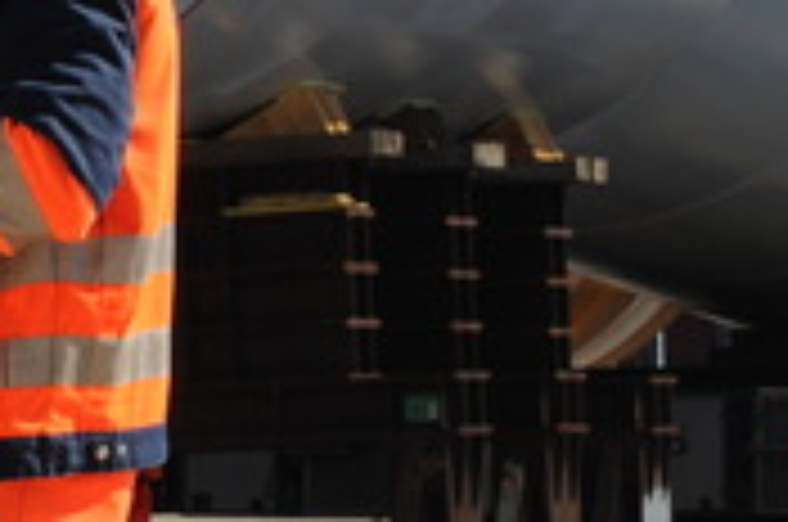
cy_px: -364
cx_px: -275
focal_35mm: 292
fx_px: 6380
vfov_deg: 4.6
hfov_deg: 7.0
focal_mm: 70
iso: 1250
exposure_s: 1/640
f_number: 13
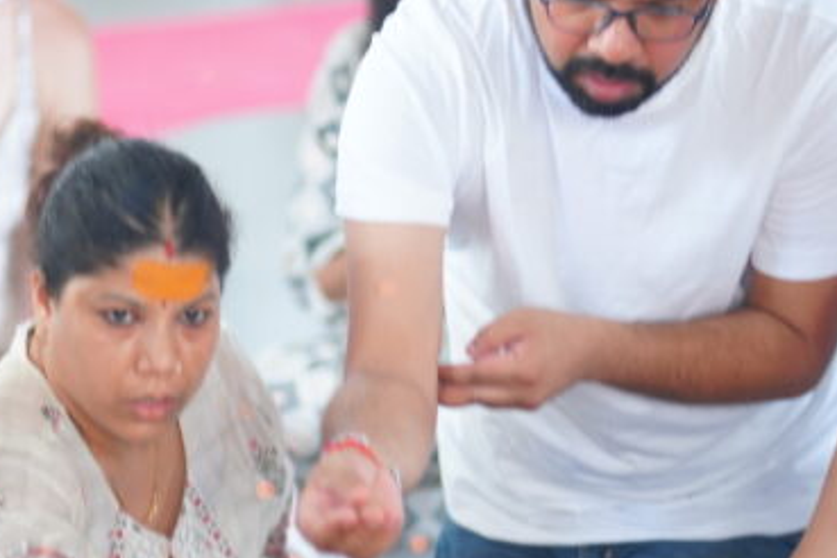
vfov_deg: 5.8
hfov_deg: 8.7
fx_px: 5487
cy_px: 446
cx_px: 184
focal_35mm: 236
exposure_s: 1/160
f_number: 1.4
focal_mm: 85
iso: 250
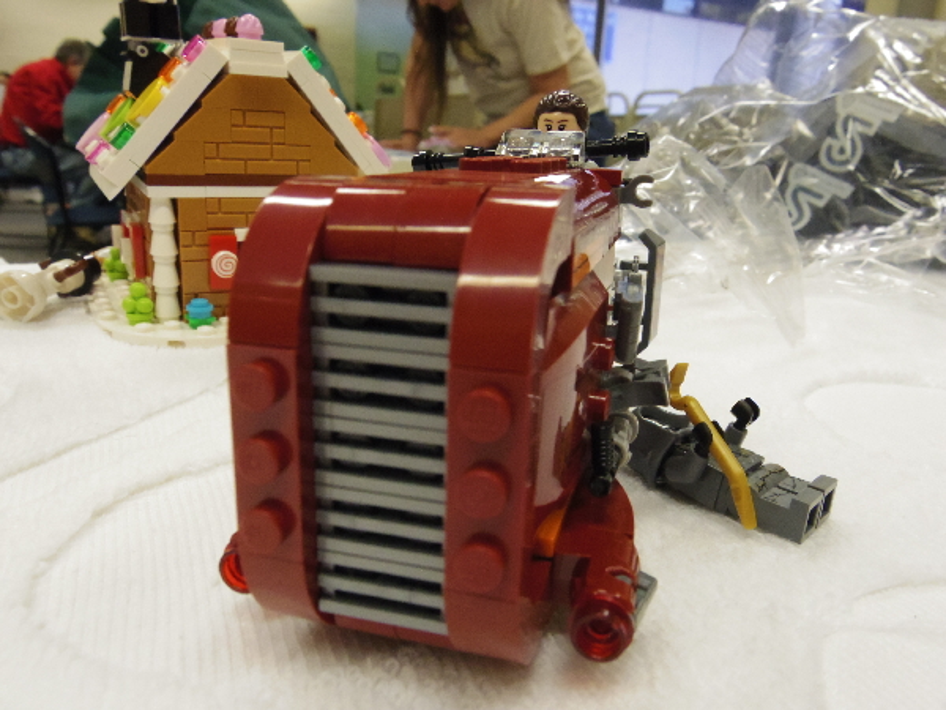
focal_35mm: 27
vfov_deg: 51.4
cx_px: 473
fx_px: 738
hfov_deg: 65.3
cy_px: 355
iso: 1000
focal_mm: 5
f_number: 4.5
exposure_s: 1/80
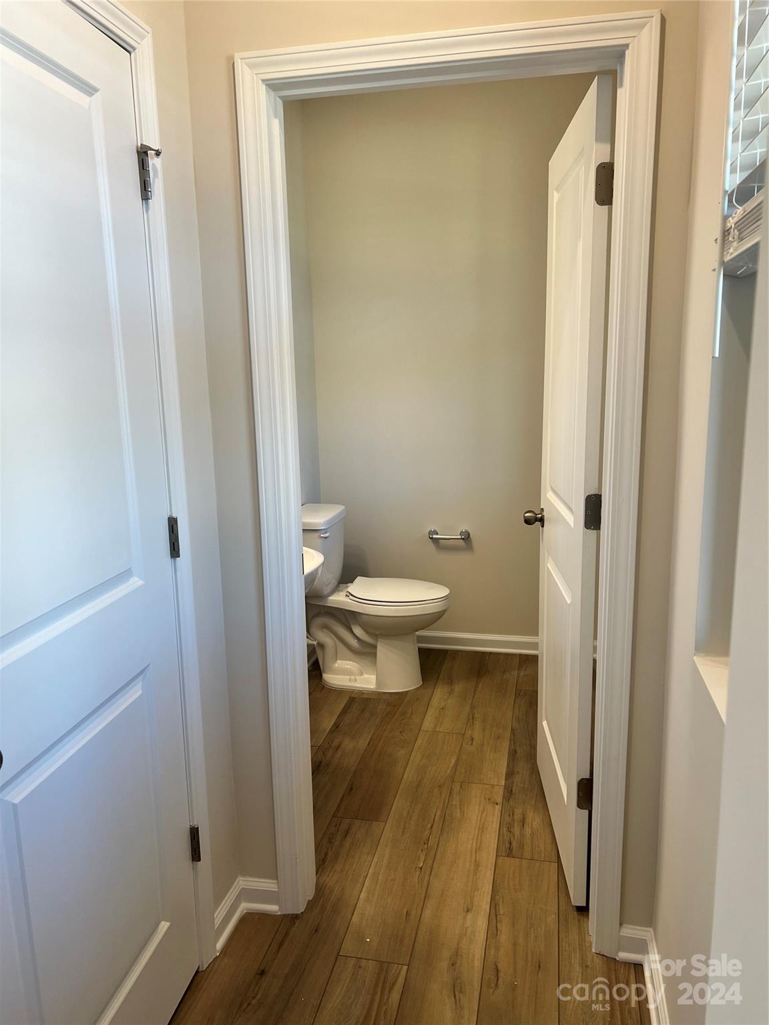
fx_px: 770
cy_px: 512
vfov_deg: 67.3
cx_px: 384
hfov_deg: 53.1
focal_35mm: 26
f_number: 1.5
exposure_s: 1/120
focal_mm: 5.7
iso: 50
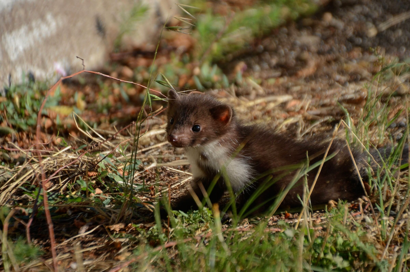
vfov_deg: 3.4
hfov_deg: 5.1
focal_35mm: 405
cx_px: 205
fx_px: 4603
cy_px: 136
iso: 200
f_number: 6.3
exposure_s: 1/500
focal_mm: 270
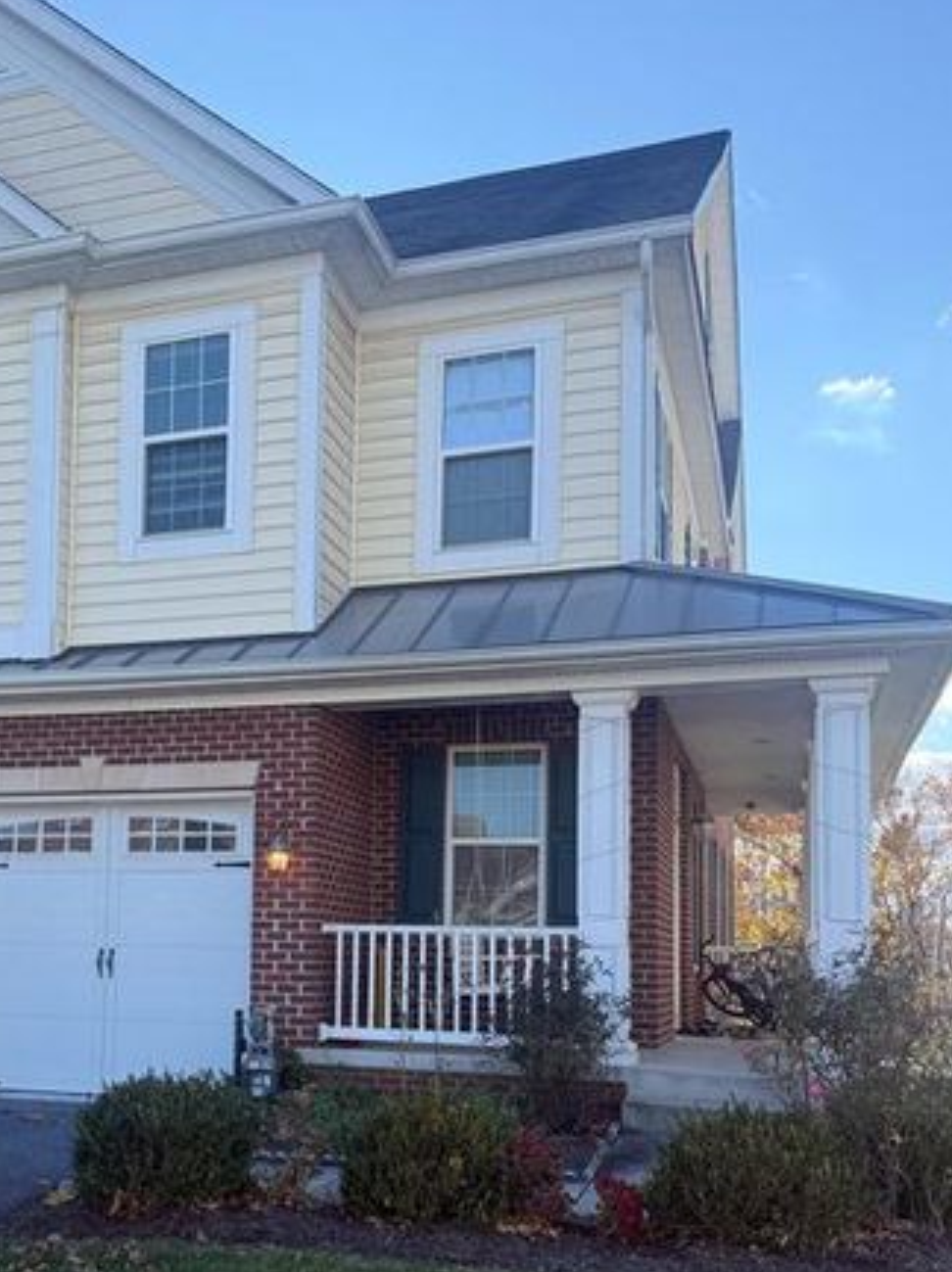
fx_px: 1359
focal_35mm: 37
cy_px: 853
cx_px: 250
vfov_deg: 49.3
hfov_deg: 37.7
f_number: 1.78
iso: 100
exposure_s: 1/1770
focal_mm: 6.76
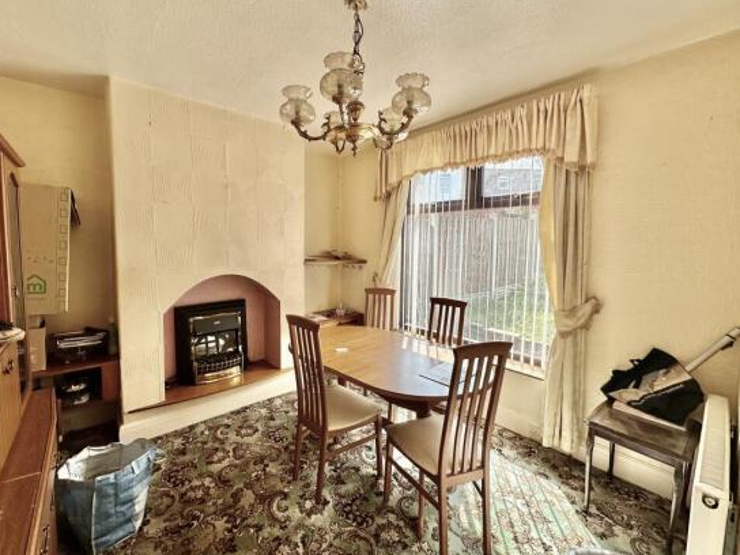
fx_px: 321
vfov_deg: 81.7
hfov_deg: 98.1
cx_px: 348
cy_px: 269
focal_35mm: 15
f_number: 2.2
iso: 40
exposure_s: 1/181
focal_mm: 2.22
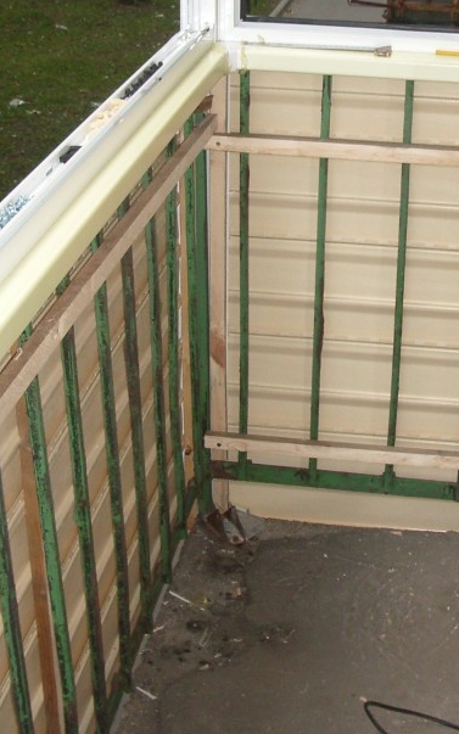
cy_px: 220
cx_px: 330
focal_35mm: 63
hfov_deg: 20.5
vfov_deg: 32.1
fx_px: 1261
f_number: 2.6
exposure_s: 1/60
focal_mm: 5.8
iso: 200
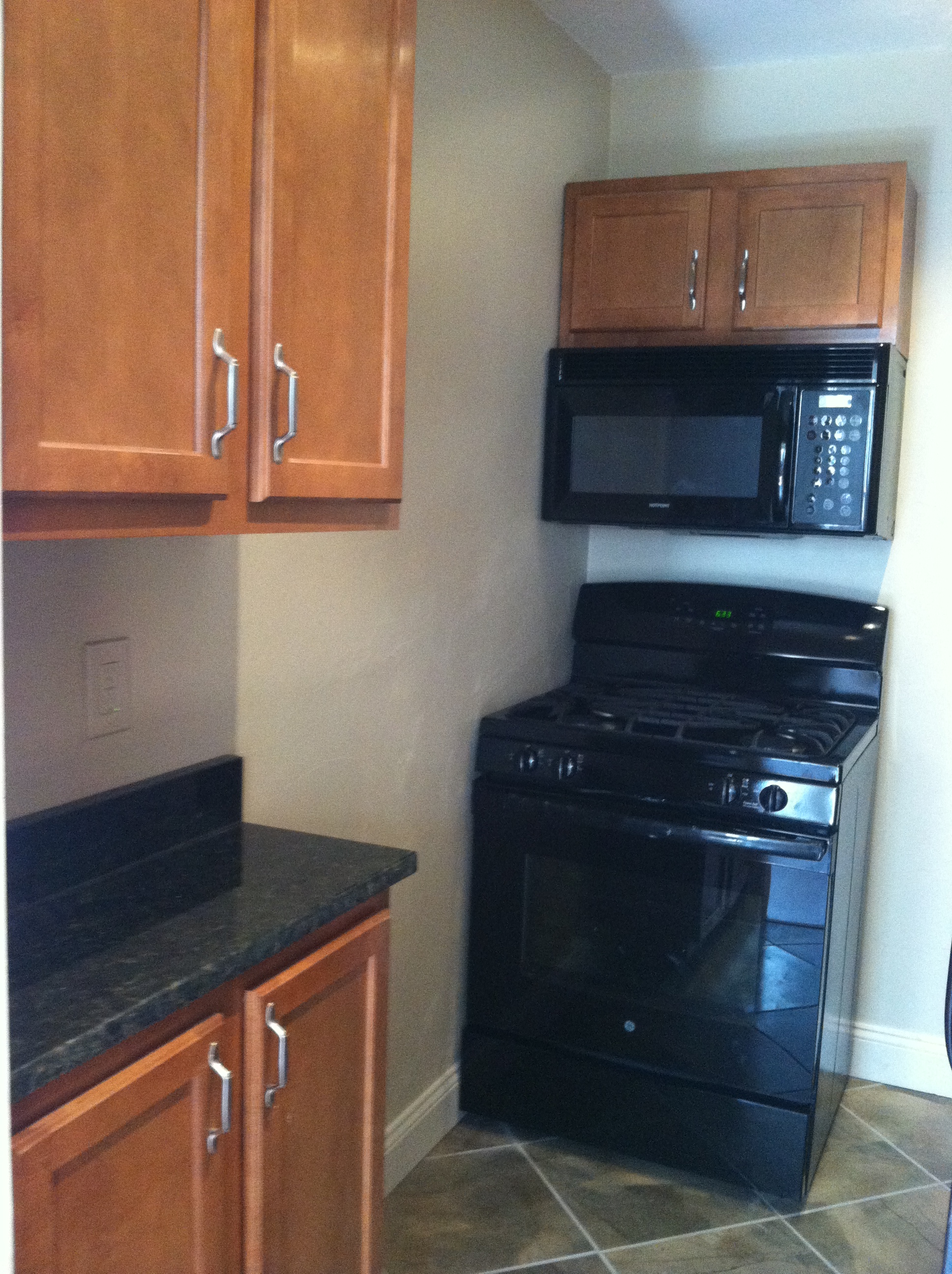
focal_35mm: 35
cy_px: 637
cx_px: 476
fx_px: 1287
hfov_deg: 40.6
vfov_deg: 52.7
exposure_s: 1/17
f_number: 2.8
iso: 400
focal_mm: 3.85
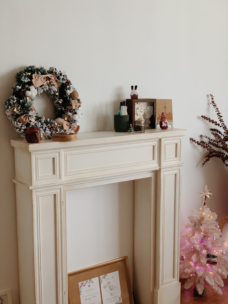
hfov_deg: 28.0
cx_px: 114
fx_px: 457
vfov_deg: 36.8
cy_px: 152
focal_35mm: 52
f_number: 2.4
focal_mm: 6
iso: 125
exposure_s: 1/119
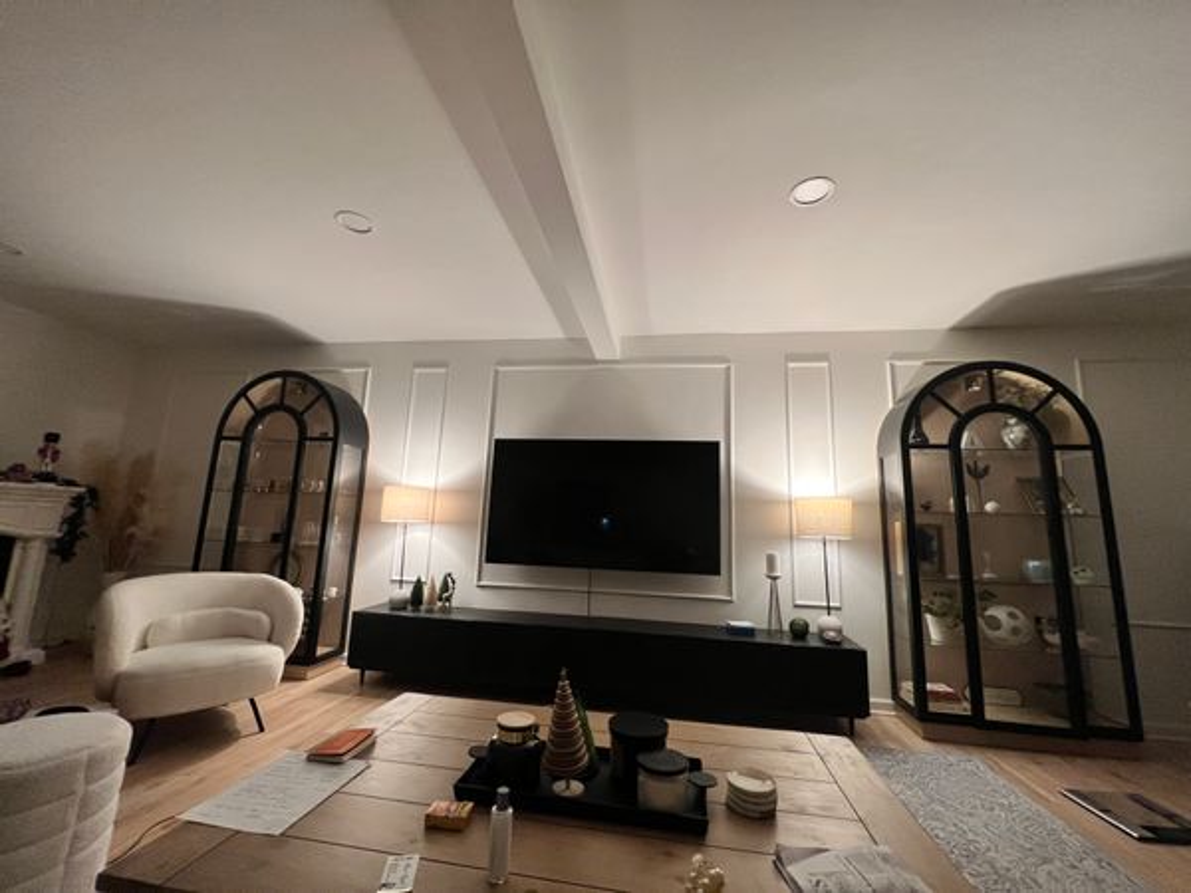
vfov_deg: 89.9
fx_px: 447
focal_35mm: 13
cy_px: 446
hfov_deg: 106.2
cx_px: 596
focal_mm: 1.57
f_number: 1.8
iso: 250
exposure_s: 1/60
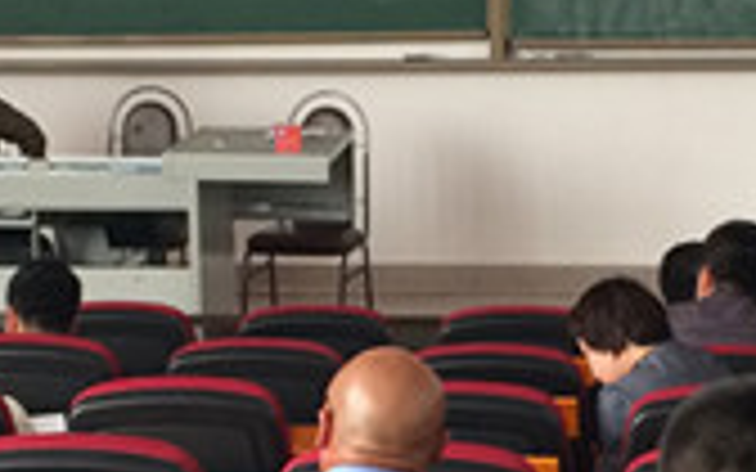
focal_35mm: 102
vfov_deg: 12.7
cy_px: 416
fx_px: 2102
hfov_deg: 20.3
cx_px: 513
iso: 125
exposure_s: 1/30
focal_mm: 4.12
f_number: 2.2
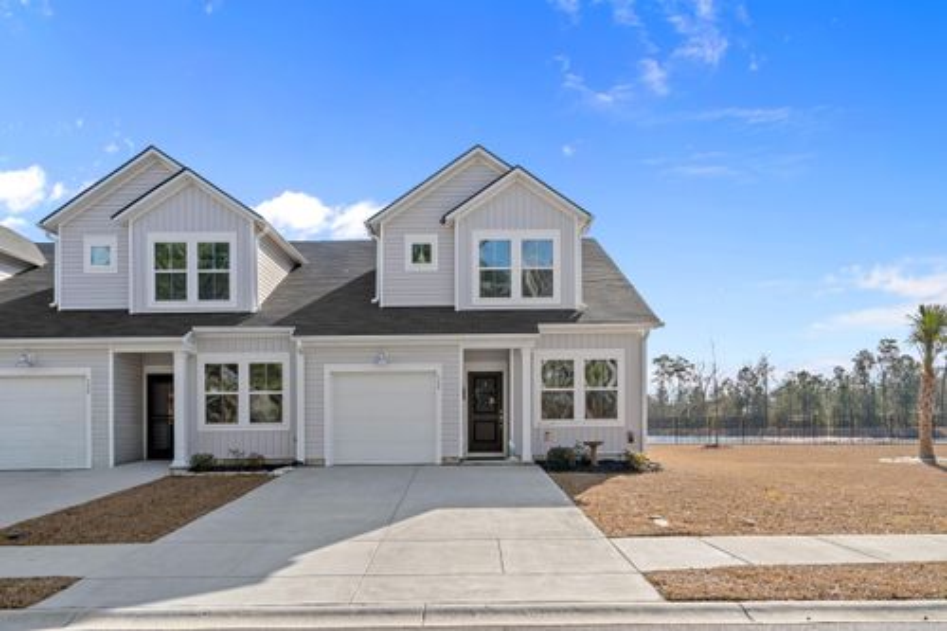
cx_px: 474
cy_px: 316
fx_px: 657
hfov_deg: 71.5
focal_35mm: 25
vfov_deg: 51.3
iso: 320
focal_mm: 25
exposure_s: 1/320
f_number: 8
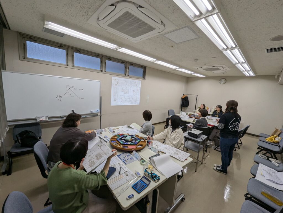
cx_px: 142
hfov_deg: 106.1
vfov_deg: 90.1
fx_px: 106
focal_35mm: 13
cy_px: 106
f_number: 2.2
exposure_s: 1/120
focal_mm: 1.95
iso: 37
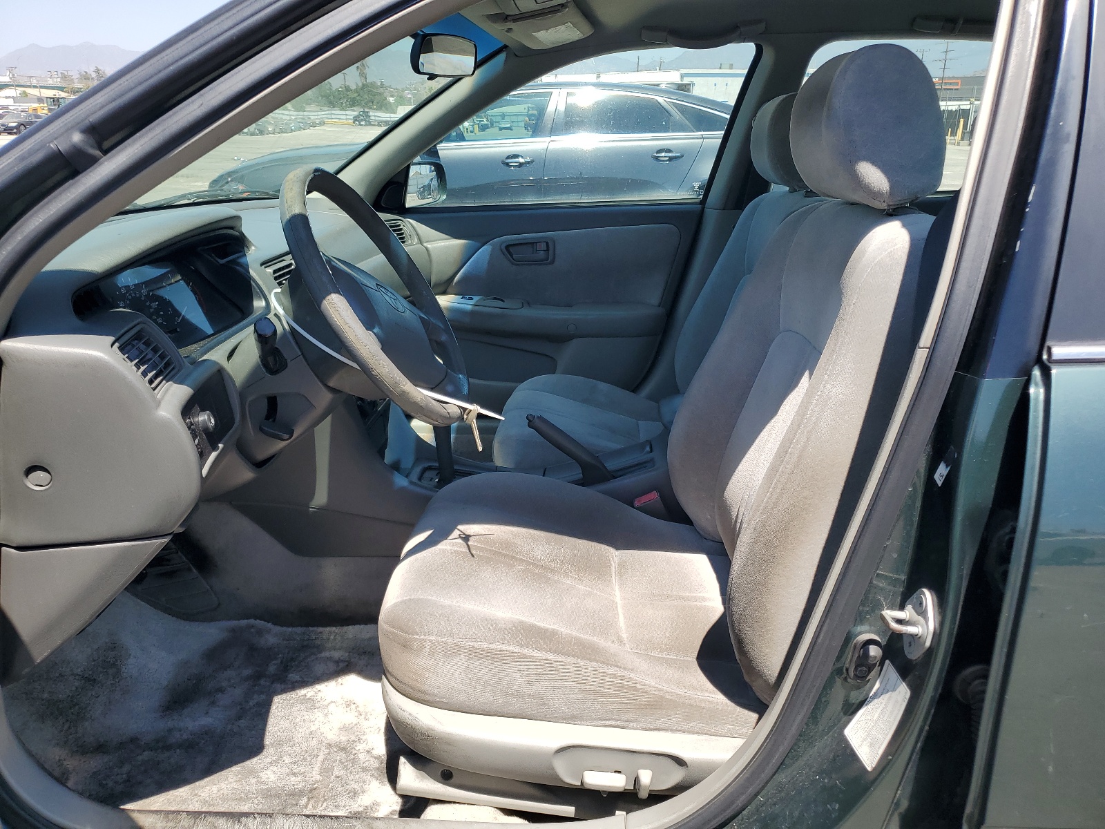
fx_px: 830
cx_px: 552
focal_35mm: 26
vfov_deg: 53.1
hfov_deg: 67.3
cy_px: 414
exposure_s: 1/1429
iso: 50
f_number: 1.5
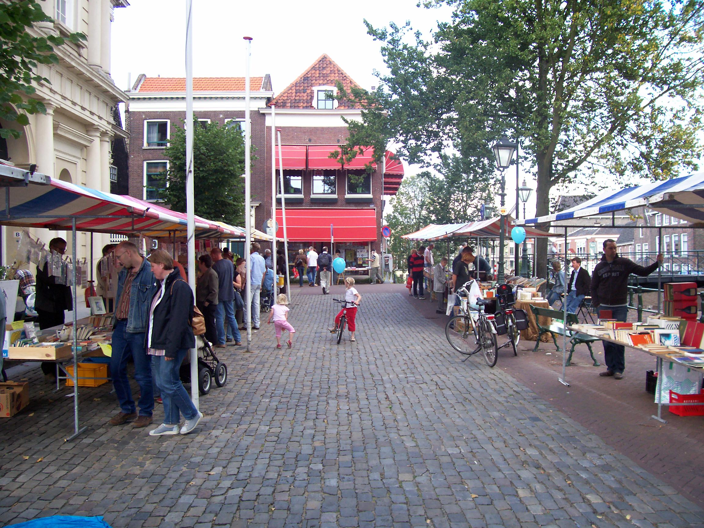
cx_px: 352
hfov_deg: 54.0
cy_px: 264
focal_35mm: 34
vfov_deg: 41.8
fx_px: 691
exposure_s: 1/199
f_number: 2.7
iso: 80
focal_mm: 5.6
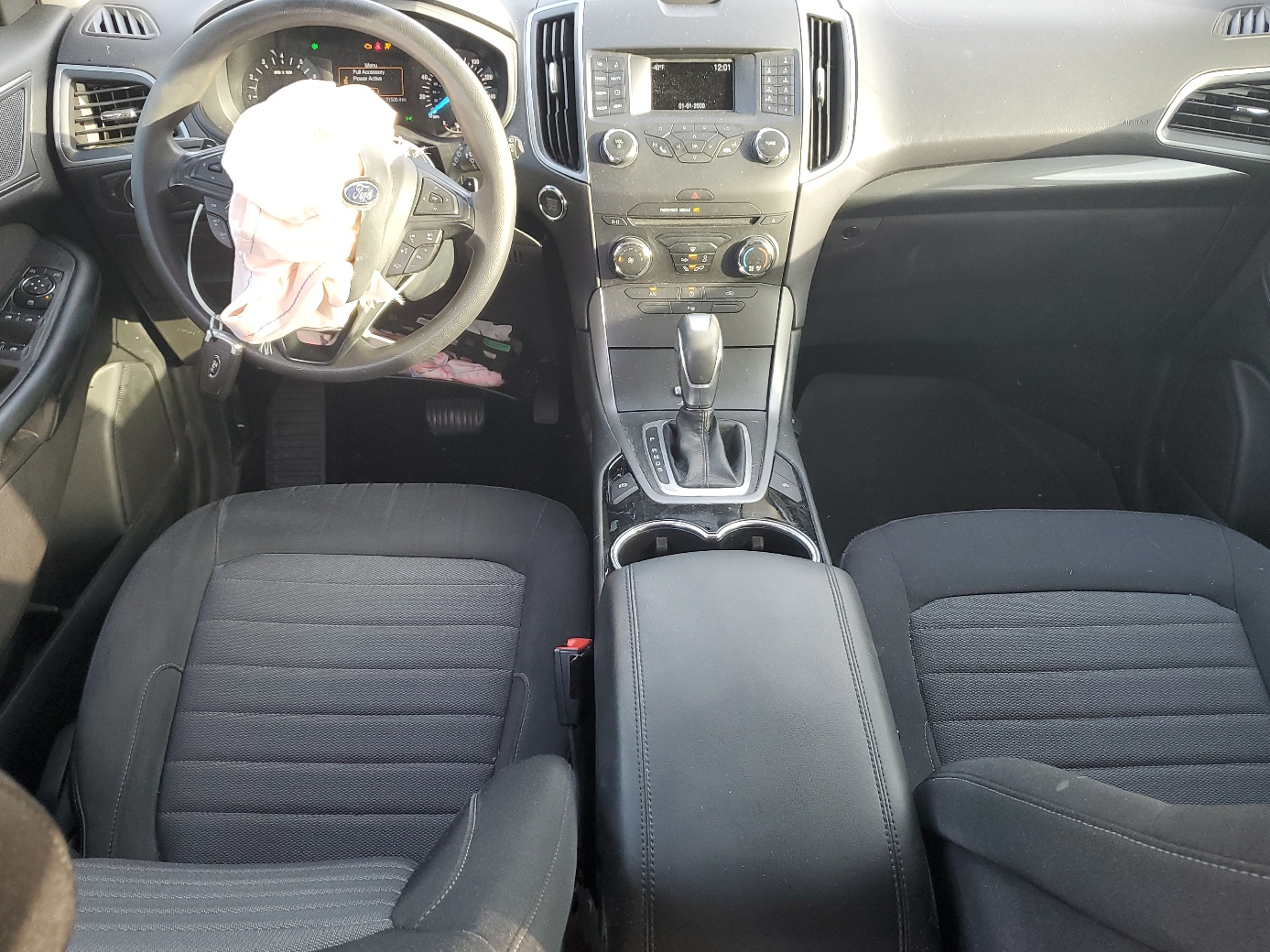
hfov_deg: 60.0
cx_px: 636
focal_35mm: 30
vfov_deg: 46.7
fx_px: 1101
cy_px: 520
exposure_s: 1/60.2
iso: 76
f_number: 1.5
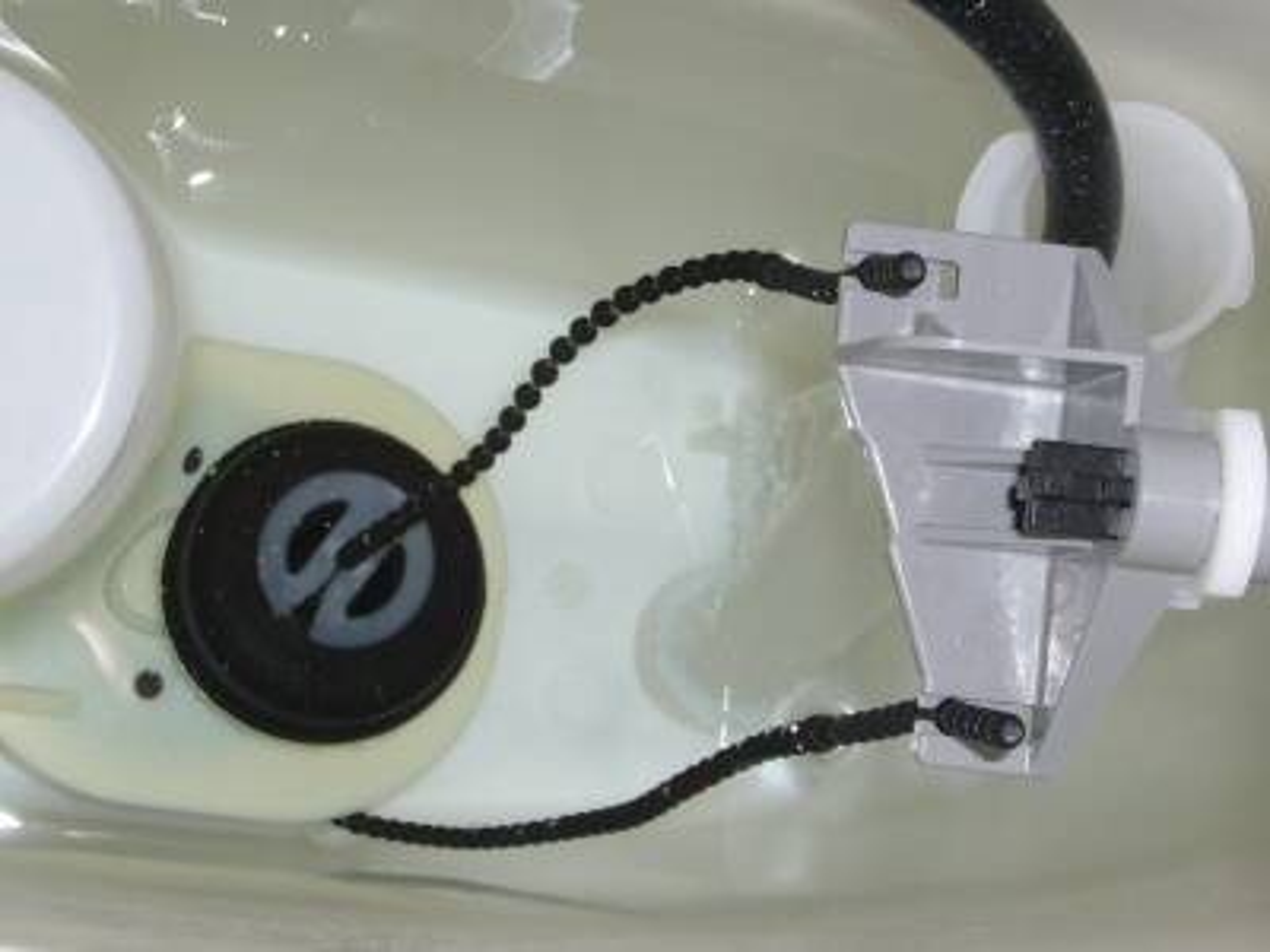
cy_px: 476
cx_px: 635
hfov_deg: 21.1
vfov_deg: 15.9
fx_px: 3412
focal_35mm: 93
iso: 100
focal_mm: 11.2
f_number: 4.3
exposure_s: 1/30
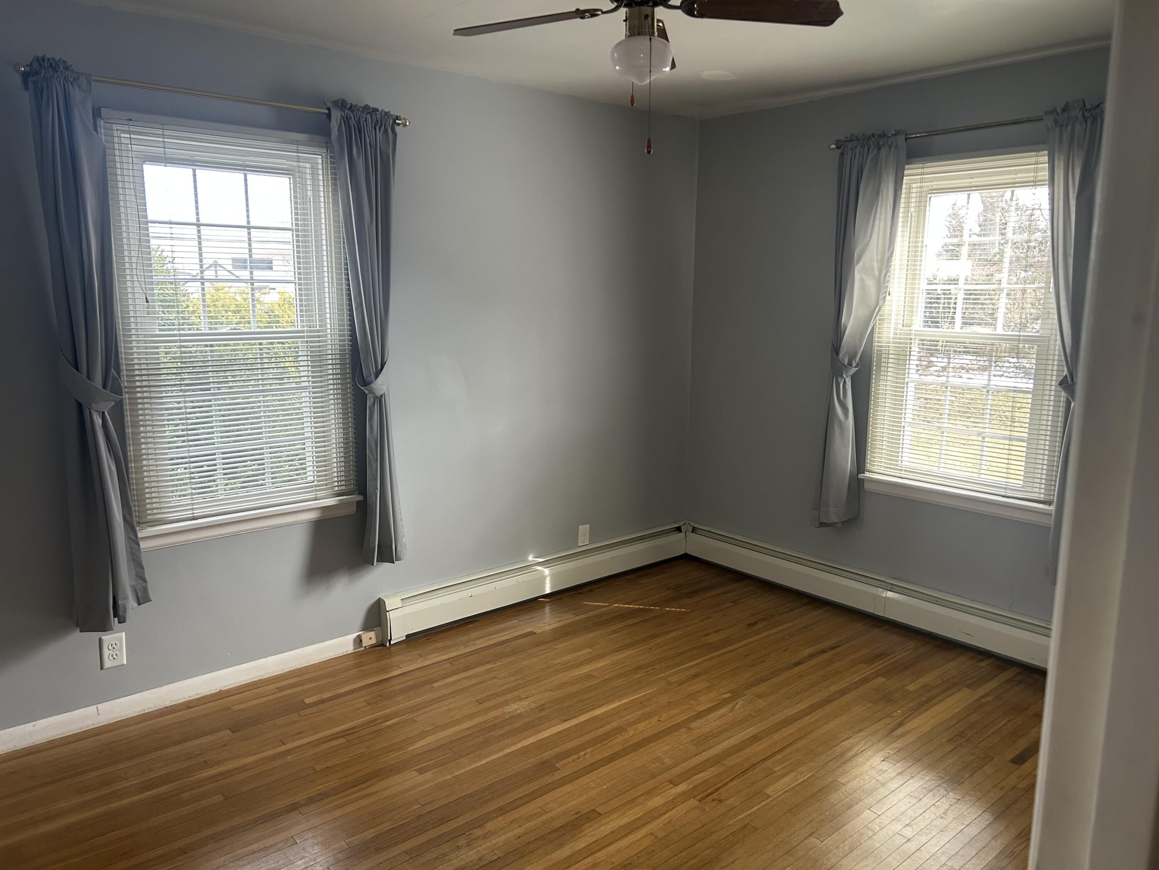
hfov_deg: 67.3
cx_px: 580
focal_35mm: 26
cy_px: 435
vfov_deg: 53.1
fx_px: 871
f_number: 1.5
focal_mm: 5.7
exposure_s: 1/121
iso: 100
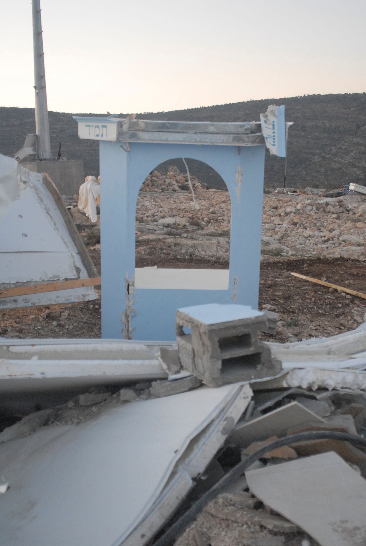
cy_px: 273
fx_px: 639
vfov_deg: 46.3
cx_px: 183
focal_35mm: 42
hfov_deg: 32.0
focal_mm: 28
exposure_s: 1/200
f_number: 4.5
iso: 1000
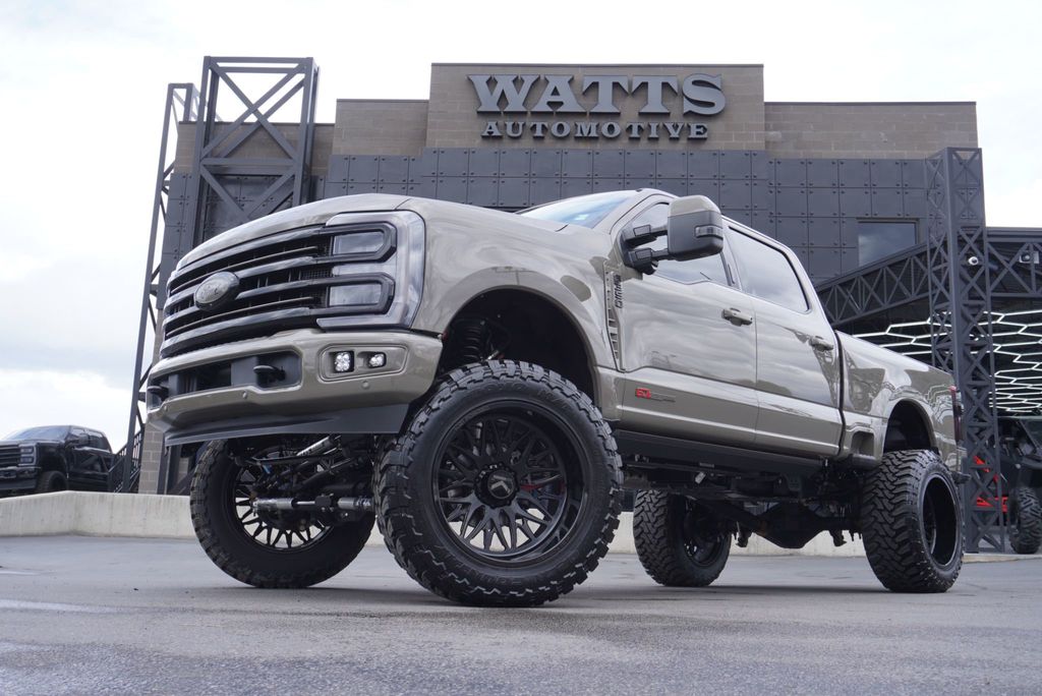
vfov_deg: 38.4
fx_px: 999
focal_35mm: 34
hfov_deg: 55.1
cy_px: 348
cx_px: 521
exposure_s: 1/160
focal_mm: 23
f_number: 6.3
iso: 100
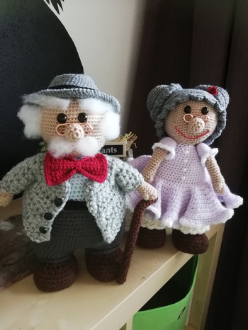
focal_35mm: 27
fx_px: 258
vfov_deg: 65.3
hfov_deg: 51.4
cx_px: 124
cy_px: 165
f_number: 2.2
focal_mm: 3.81
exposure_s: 1/17.1
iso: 640
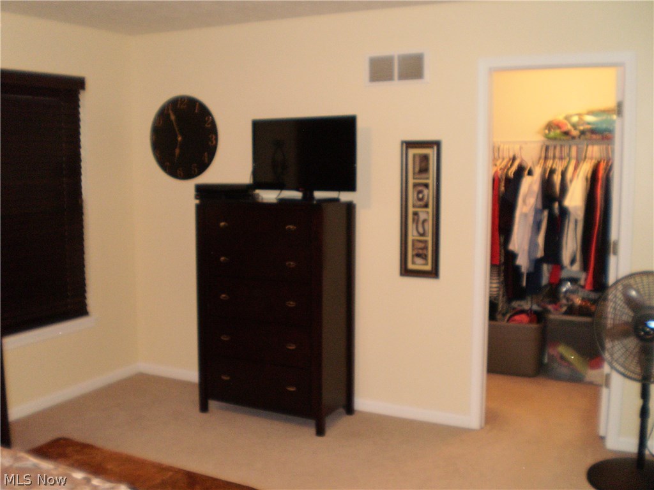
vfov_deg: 39.7
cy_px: 245
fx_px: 680
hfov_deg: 51.4
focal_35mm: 36
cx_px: 327
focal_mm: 6.3
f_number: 3.1
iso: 250
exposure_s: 1/30
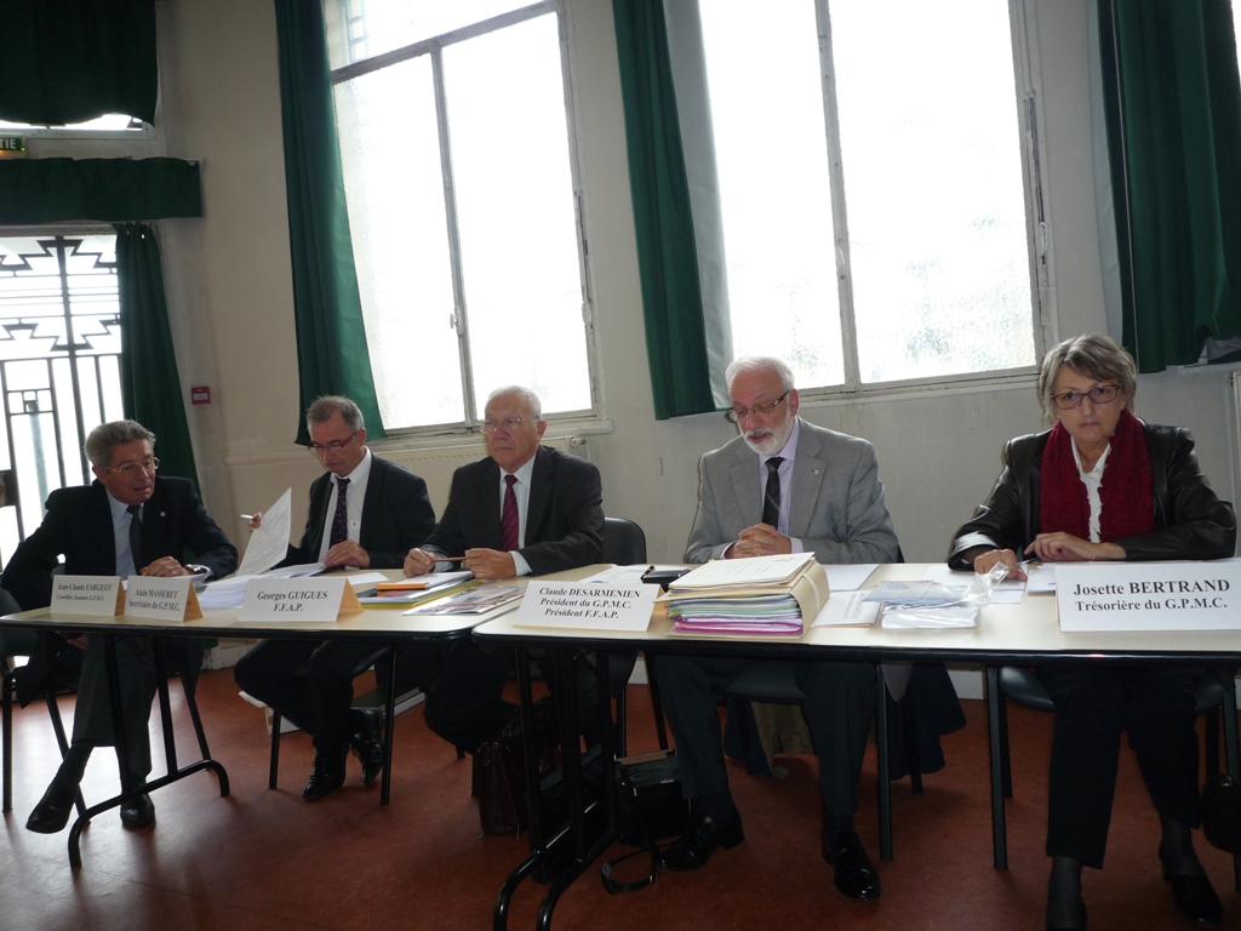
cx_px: 620
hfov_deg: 69.4
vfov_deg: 54.9
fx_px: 896
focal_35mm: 25
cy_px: 466
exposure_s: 1/30
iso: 100
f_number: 2.8
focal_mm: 4.4
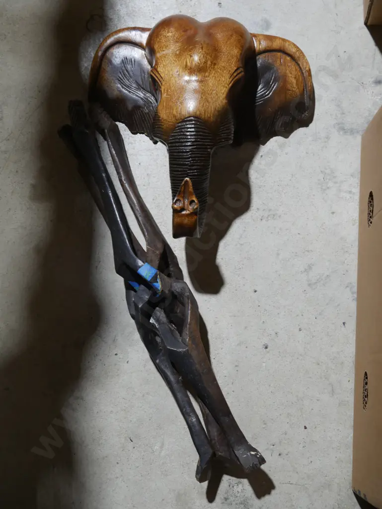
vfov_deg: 38.2
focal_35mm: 50
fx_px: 735
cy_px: 254
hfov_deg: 29.1
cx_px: 191
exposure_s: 1/60
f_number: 5.3
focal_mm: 25
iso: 1000
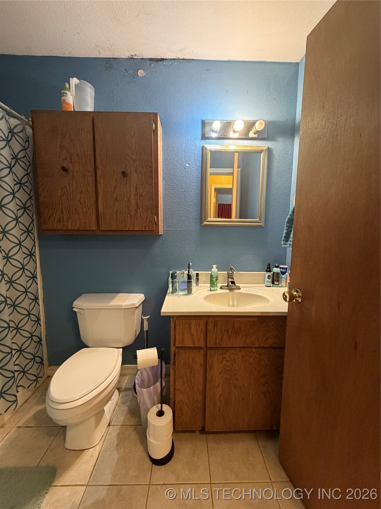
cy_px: 254
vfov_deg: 102.1
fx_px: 205
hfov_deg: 85.7
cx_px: 190
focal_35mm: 14
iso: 500
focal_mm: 2.22
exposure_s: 1/60
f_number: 2.2
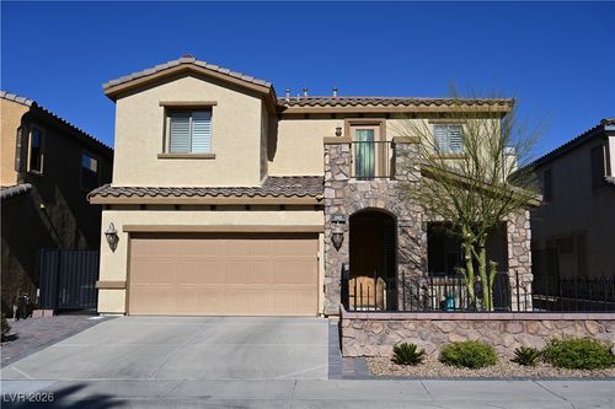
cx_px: 308
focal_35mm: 34
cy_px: 204
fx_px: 572
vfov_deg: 39.4
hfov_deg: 56.5
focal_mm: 33.5
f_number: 8
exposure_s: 1/500
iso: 100
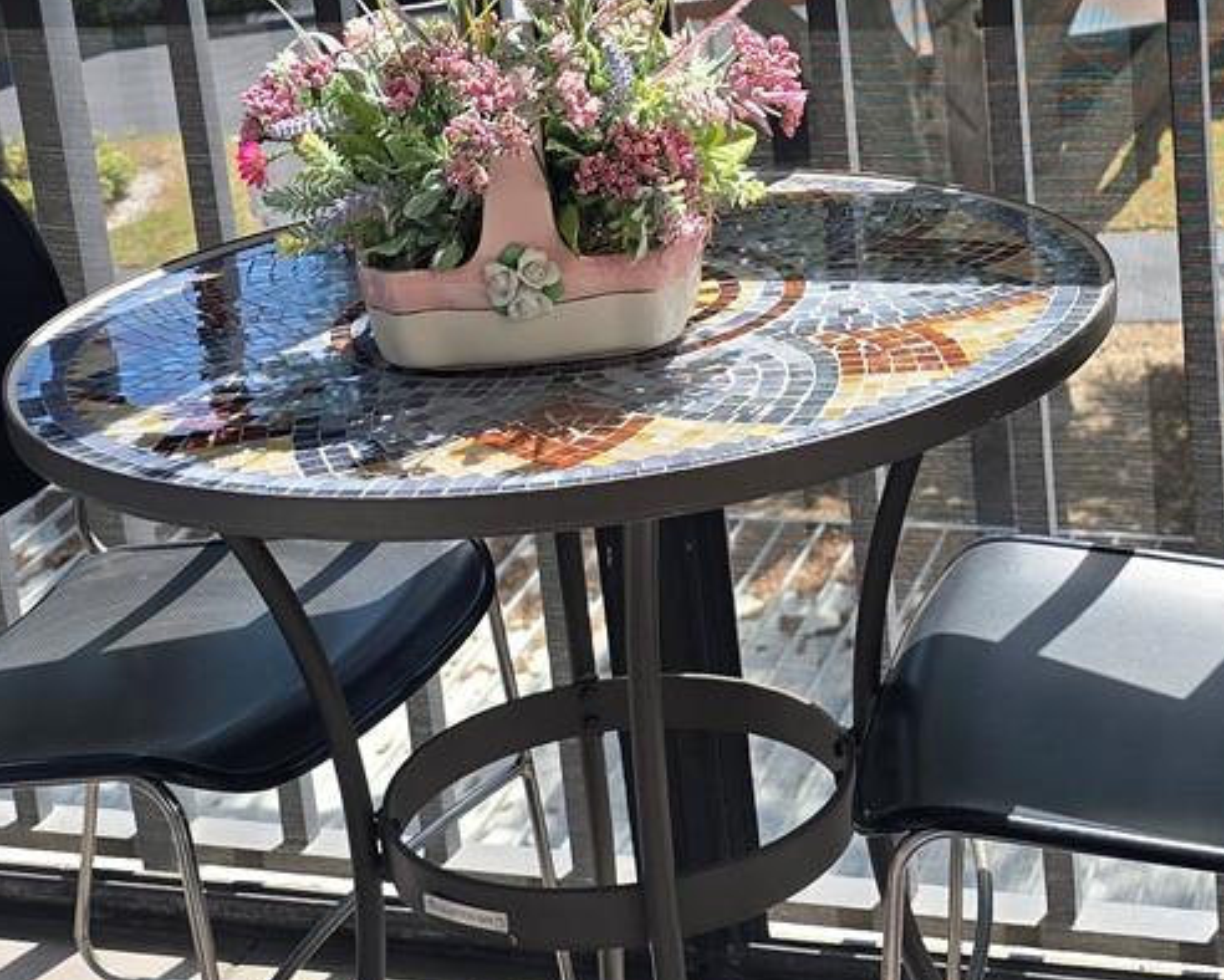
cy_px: 122
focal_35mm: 73
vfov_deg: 20.6
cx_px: 823
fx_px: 2646
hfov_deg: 25.9
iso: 12
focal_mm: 6.3
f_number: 1.7
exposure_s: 1/334
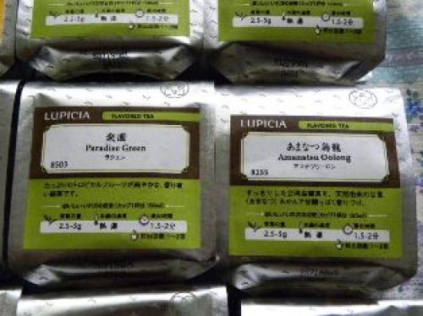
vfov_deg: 35.1
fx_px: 501
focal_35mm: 41
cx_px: 212
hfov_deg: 45.8
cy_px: 158
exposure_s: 1/42.7
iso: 400
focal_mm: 7.3
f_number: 3.2
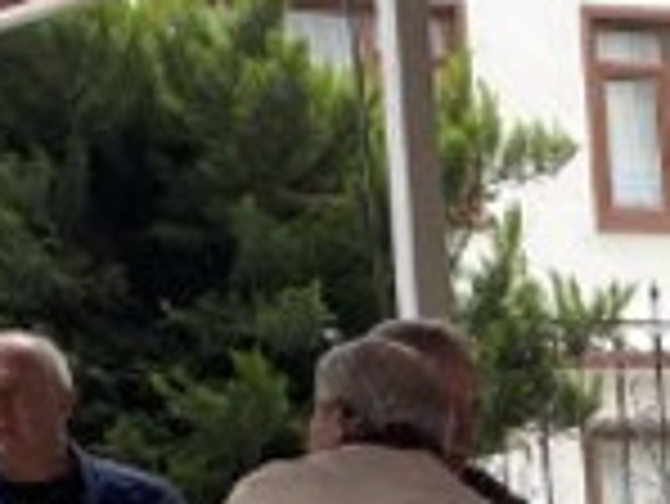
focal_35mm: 134
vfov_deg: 10.2
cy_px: 1001
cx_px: 1273
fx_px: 2596
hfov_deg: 13.0
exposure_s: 1/193
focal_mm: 4.25
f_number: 1.8
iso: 32
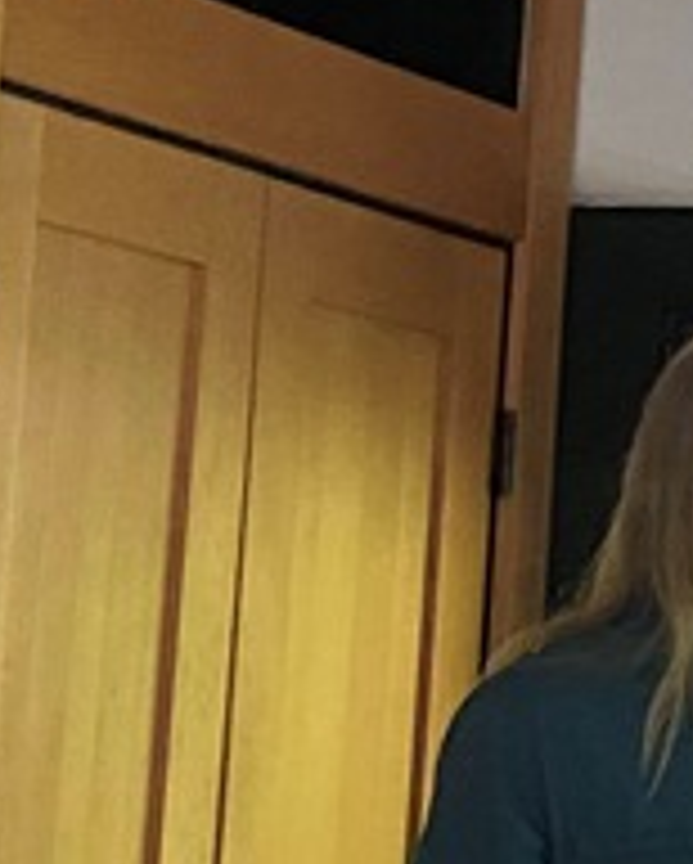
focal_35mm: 270
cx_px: 1984
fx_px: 6911
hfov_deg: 5.4
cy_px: 508
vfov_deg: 7.2
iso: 200
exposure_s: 1/60
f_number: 2
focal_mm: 6
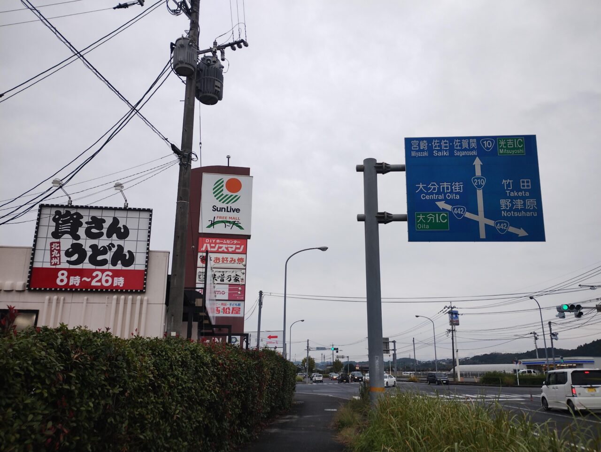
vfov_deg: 49.9
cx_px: 300
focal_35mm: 28
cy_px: 226
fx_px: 487
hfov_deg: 63.4
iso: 100
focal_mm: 4.27
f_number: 1.8
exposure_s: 1/118
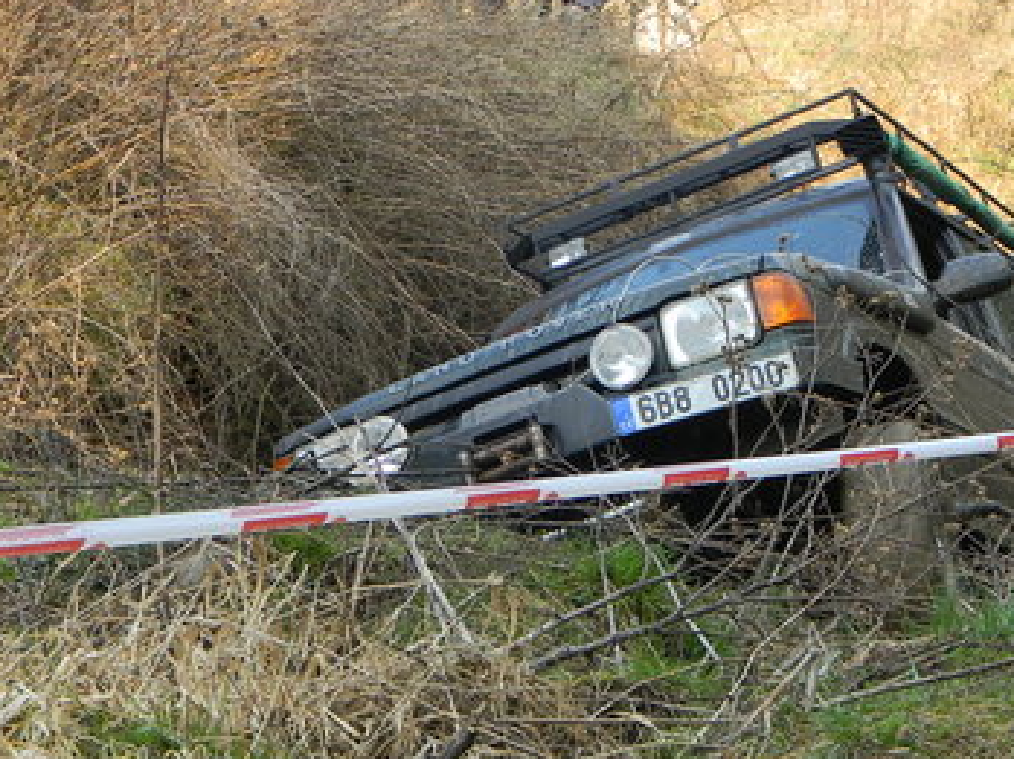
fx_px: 3599
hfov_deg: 16.0
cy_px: 494
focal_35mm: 123
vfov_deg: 12.0
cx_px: 538
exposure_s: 1/135
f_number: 4.3
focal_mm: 12.2
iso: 80
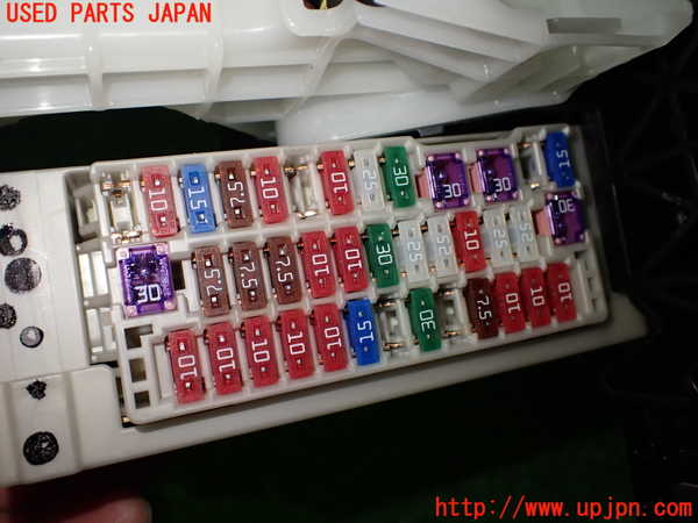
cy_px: 262
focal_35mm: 30
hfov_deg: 60.0
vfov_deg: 46.8
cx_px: 349
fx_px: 605
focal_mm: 5.4
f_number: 2.3
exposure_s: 1/125
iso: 250
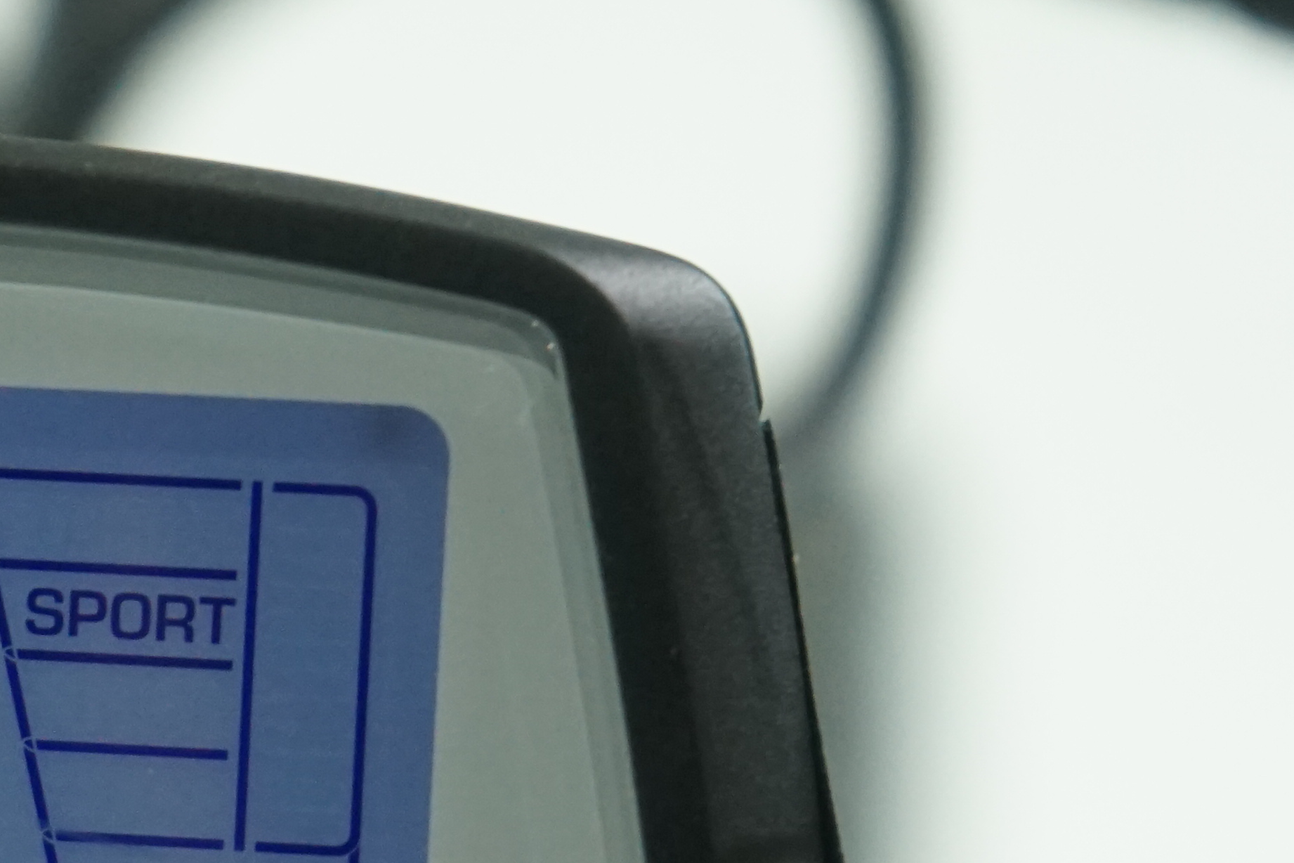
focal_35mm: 228
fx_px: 8195
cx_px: -380
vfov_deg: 6.0
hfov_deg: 8.9
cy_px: 1208
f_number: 5.6
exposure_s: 1/200
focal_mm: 70
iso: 2000
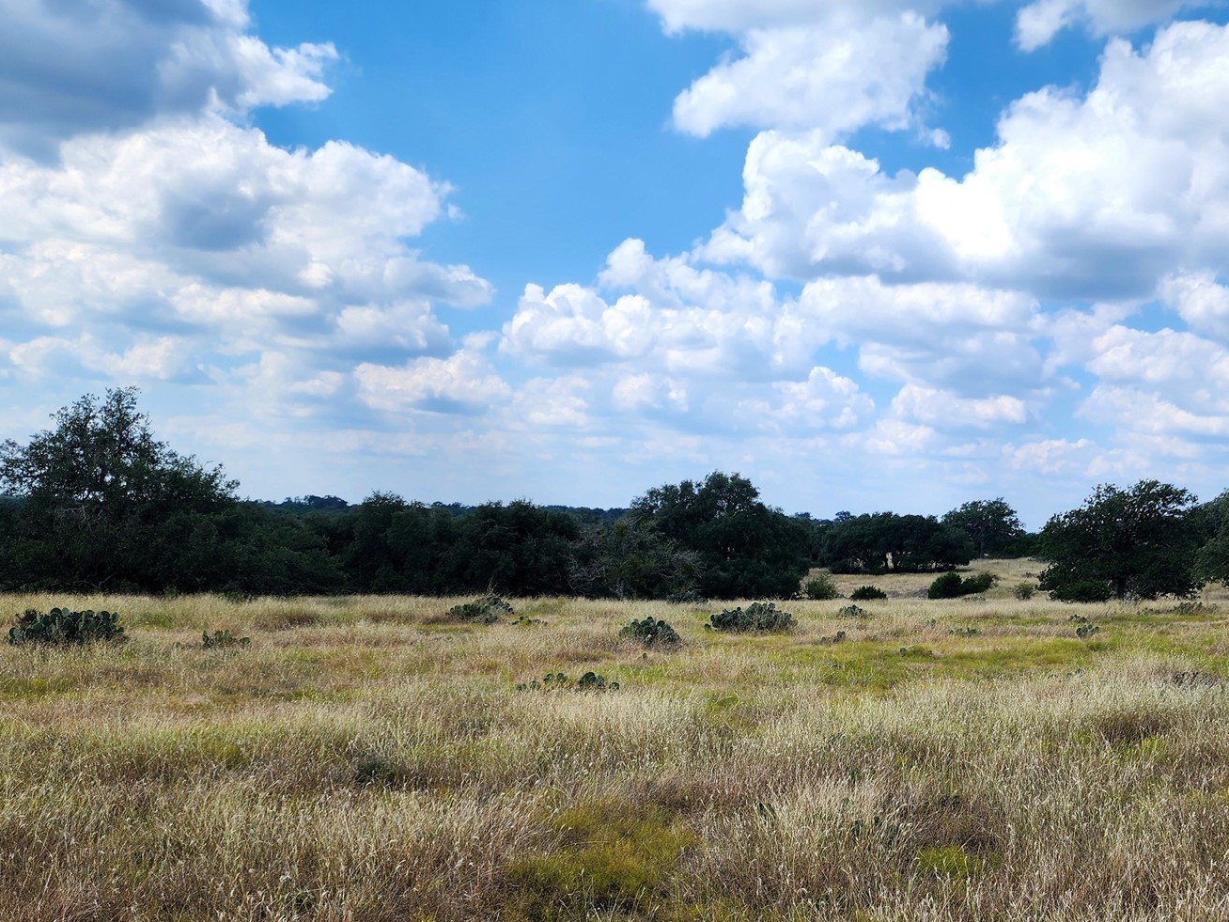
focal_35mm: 36
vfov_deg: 38.5
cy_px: 707
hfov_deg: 50.0
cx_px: 863
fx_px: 1278
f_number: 1.8
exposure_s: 1/1000
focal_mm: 6.4
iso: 12
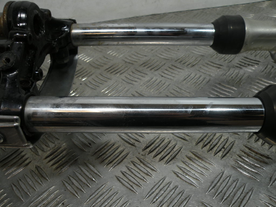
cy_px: 104
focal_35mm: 27
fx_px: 215
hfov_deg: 65.3
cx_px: 138
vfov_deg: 51.4
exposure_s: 1/97.4
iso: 64
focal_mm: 4.7
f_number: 3.5
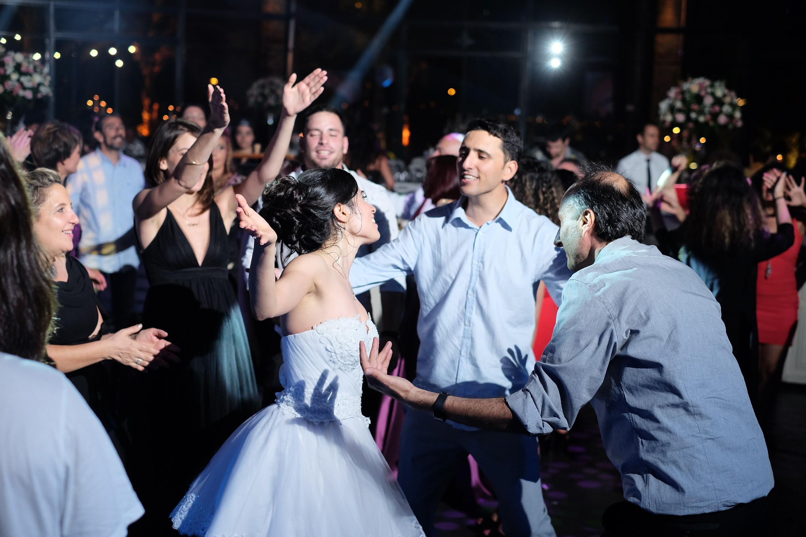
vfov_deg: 25.5
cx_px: 403
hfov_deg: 37.5
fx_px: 1187
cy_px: 268
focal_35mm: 53
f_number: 2.2
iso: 800
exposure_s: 1/180
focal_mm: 35
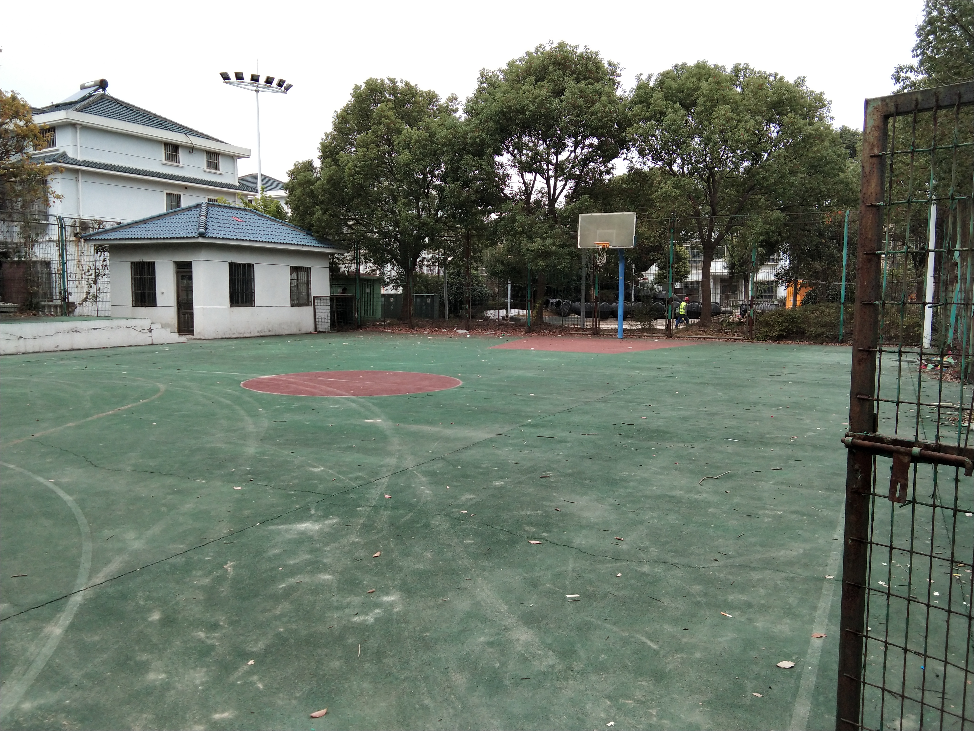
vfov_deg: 45.4
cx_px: 487
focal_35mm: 31
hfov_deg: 58.4
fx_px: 872
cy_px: 366
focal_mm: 3.69
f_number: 2.2
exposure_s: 1/423
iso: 50
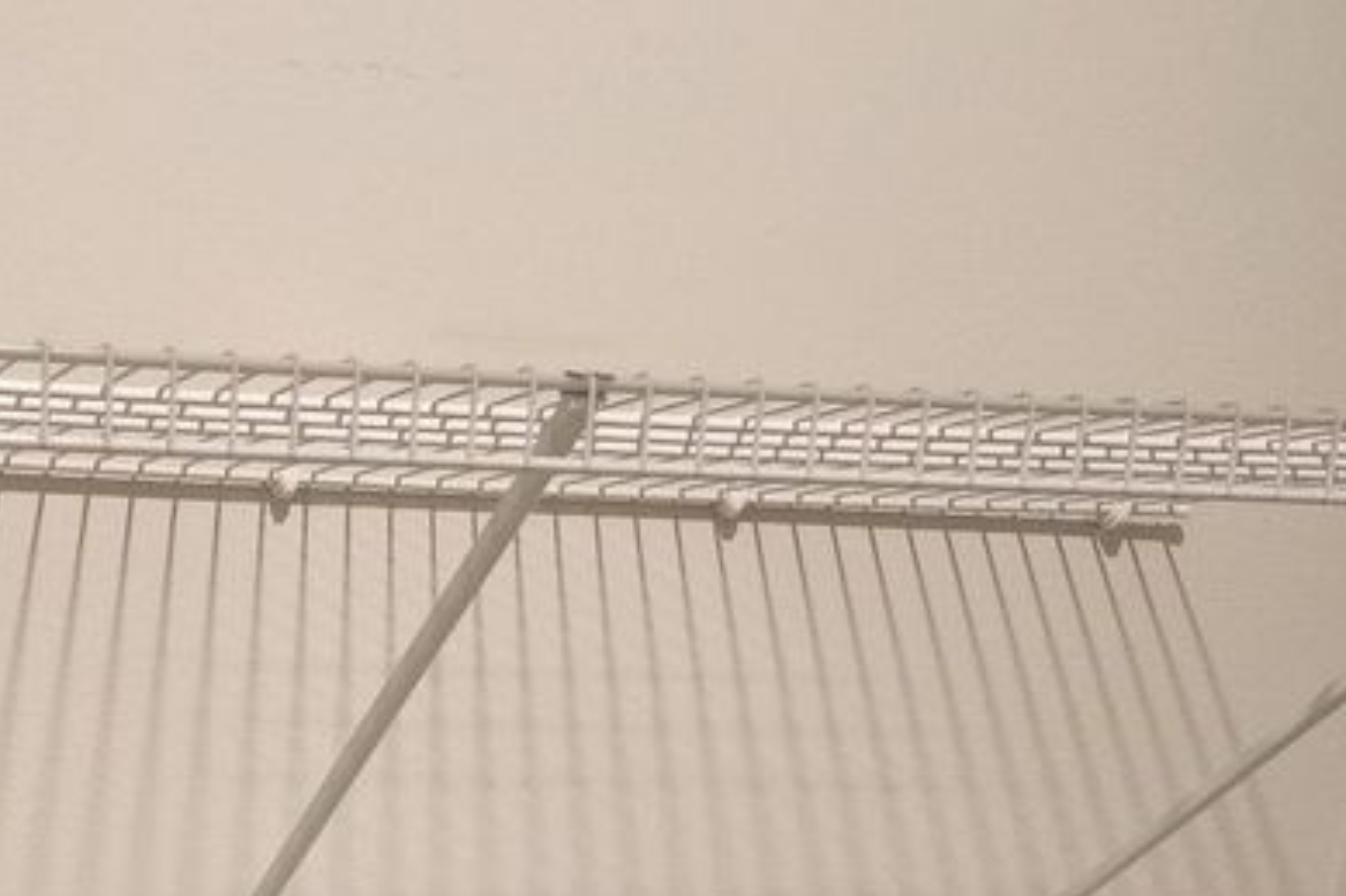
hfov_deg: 30.2
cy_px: 1273
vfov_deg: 19.3
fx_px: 2354
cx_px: 73
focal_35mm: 63
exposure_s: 1/120
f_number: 1.8
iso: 400
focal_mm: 6.4
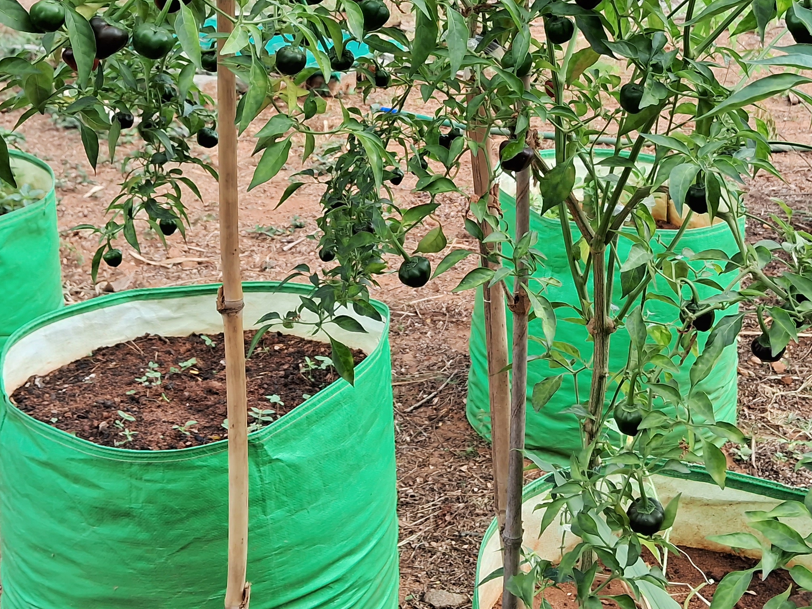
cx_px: 451
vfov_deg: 26.8
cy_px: 87
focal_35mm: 53
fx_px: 1243
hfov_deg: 36.1
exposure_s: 1/129
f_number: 1.8
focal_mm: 3.98
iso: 25
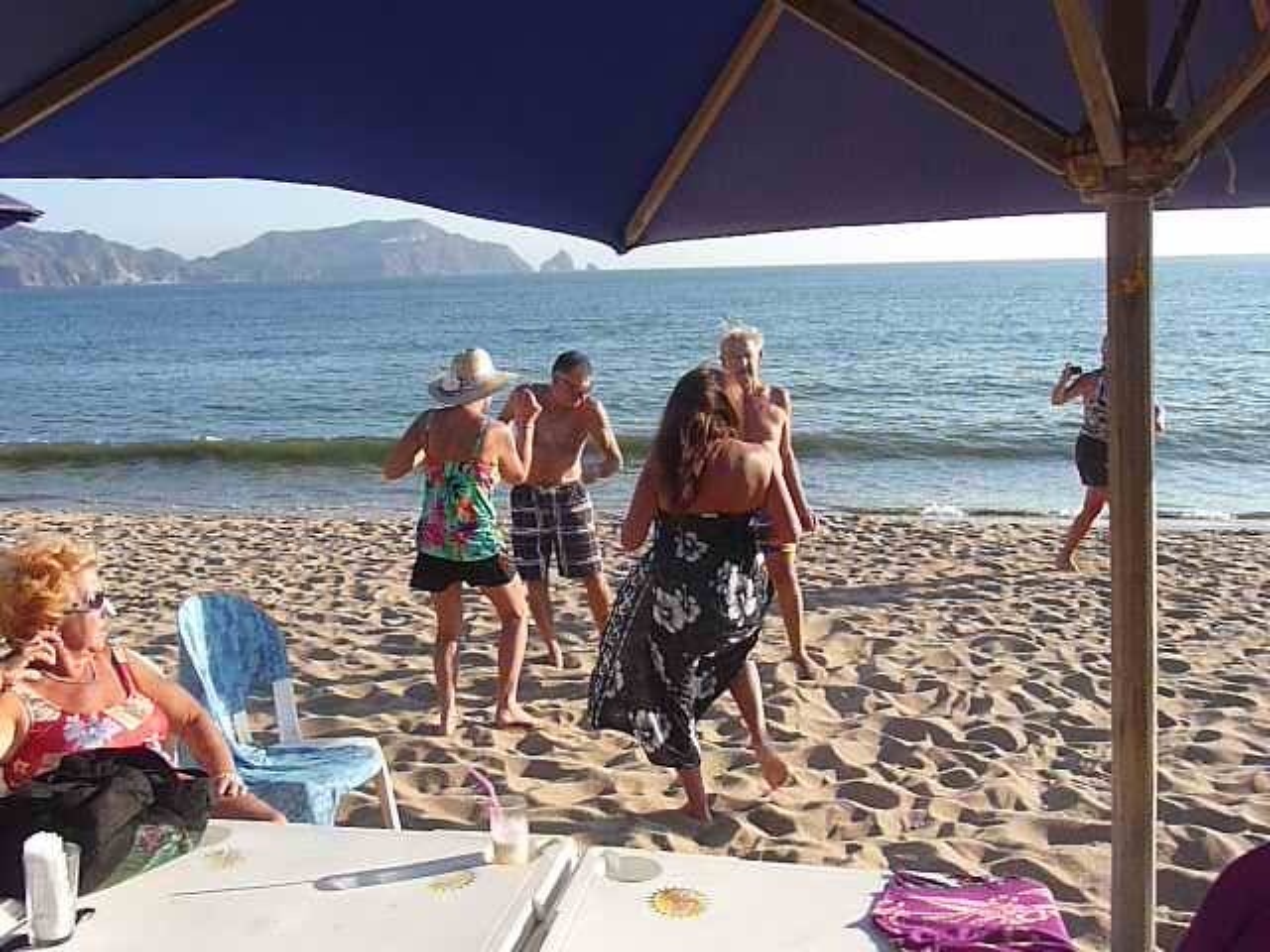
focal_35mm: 32
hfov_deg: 56.8
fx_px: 1174
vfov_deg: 44.2
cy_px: 476
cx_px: 635
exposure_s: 1/400
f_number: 8
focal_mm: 5.3
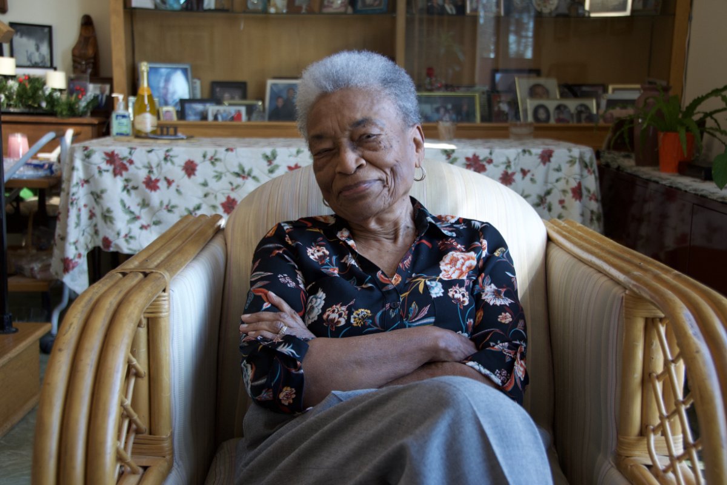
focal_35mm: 46
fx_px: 939
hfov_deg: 42.3
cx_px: 364
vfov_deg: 28.9
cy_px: 242
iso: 450
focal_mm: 31
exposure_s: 1/60
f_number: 4
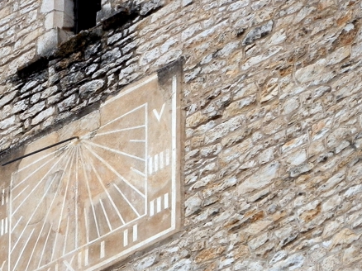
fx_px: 4317
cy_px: 236
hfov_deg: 4.8
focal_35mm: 413
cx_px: 74
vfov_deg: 3.6
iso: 64
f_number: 4.2
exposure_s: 1/250
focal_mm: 40.46
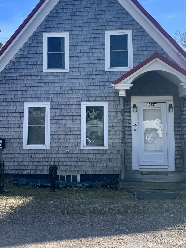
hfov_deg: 36.0
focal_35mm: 40
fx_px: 287
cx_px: 94
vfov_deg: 46.5
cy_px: 99
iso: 32
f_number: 1.6
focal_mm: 5.1
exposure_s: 1/1689
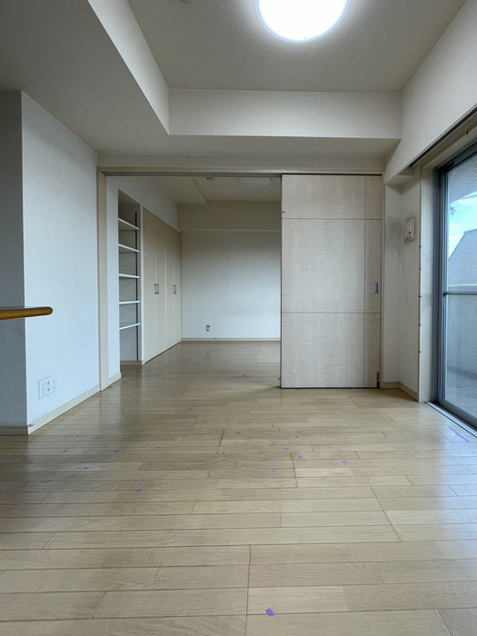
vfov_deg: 94.4
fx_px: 294
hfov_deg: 77.7
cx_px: 270
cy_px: 300
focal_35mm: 16
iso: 160
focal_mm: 1.55
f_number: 2.4
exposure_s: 1/100
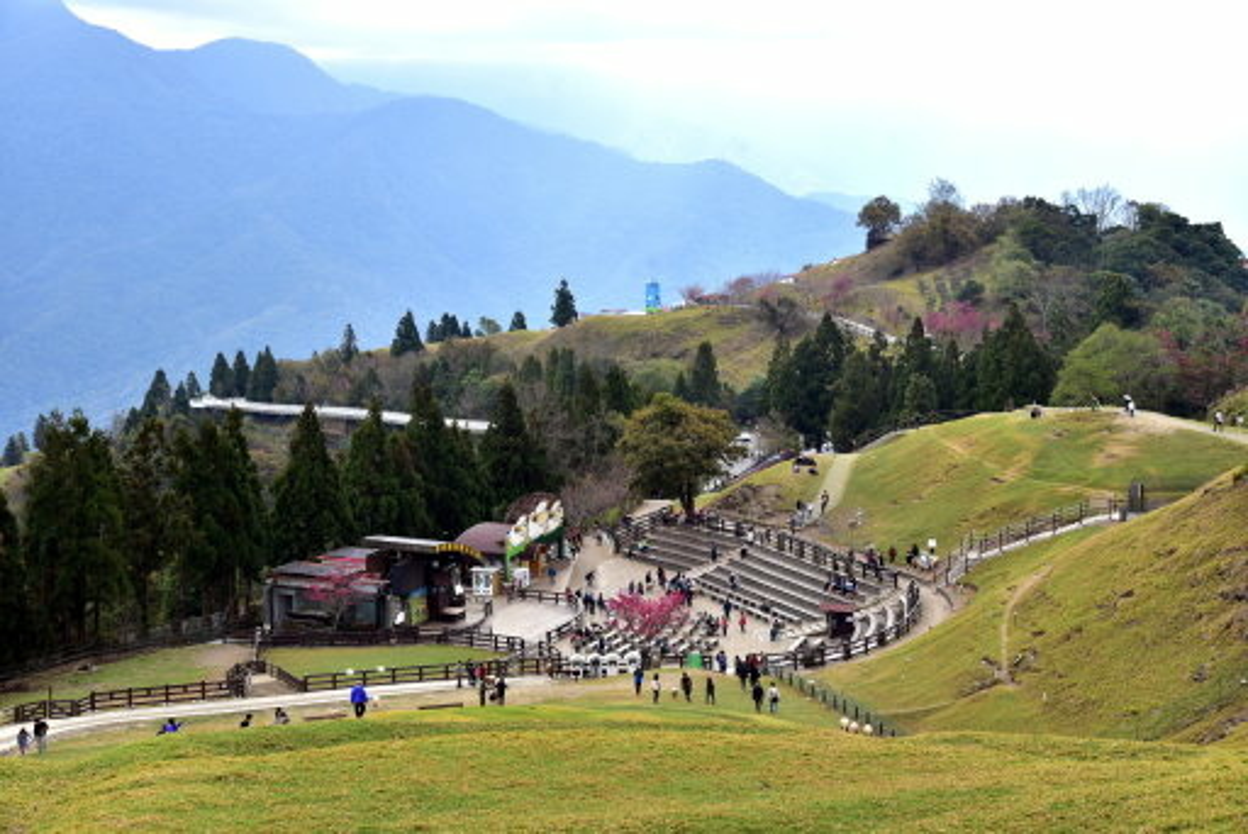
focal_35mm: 58
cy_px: 417
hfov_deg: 34.5
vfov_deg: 23.4
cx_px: 624
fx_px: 2012
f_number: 8
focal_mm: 58
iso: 200
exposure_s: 1/160
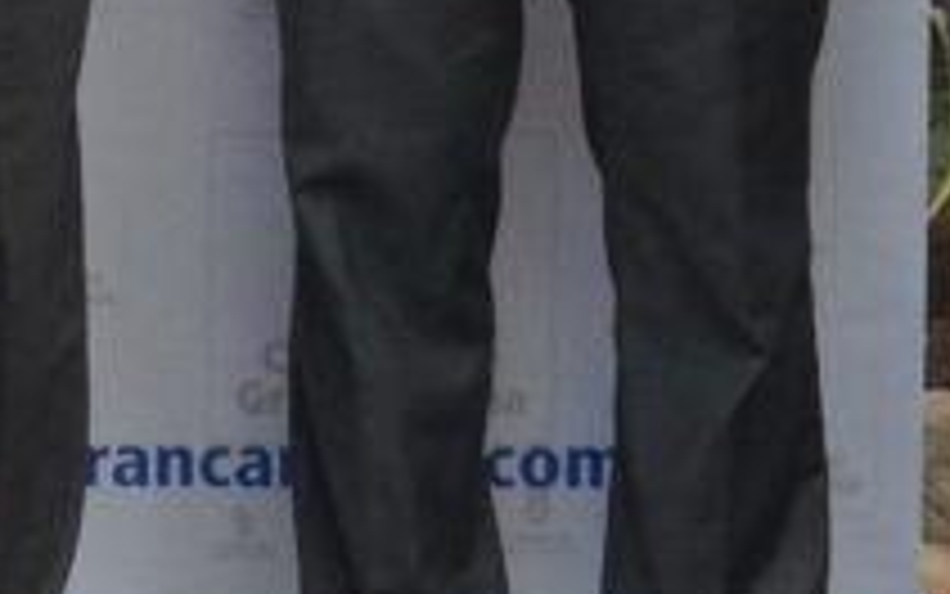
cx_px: -383
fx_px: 6293
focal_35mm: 243
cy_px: -562
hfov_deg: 8.5
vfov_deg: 5.3
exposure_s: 1/320
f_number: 9
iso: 1600
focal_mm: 28
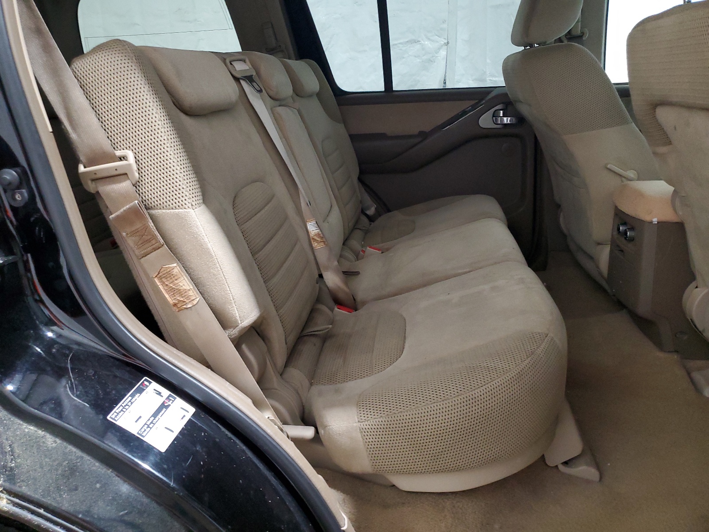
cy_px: 266
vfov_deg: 53.1
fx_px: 533
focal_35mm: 26
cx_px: 354
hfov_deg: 67.3
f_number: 1.5
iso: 289
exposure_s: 1/30
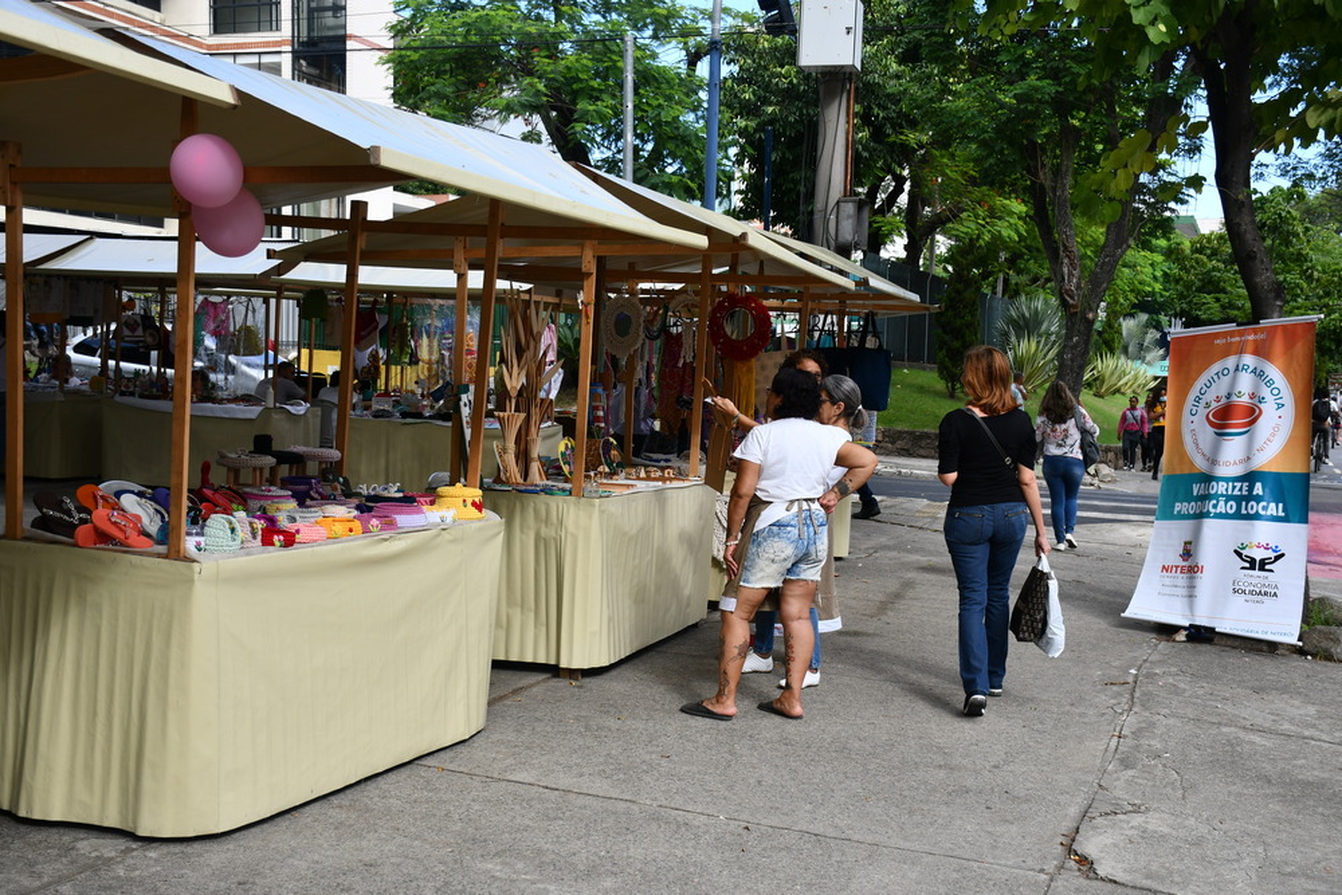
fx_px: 1491
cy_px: 448
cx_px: 671
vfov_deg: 33.4
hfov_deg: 48.5
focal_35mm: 40
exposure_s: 1/350
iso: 140
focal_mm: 27
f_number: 5.6
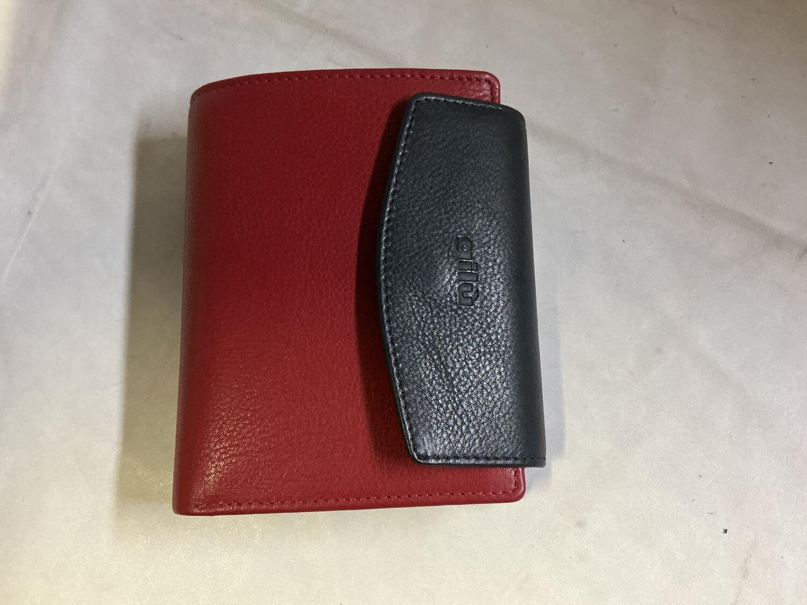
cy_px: 302
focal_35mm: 29
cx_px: 404
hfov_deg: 61.7
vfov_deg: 48.2
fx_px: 676
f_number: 1.8
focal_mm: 3
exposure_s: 1/50
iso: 160
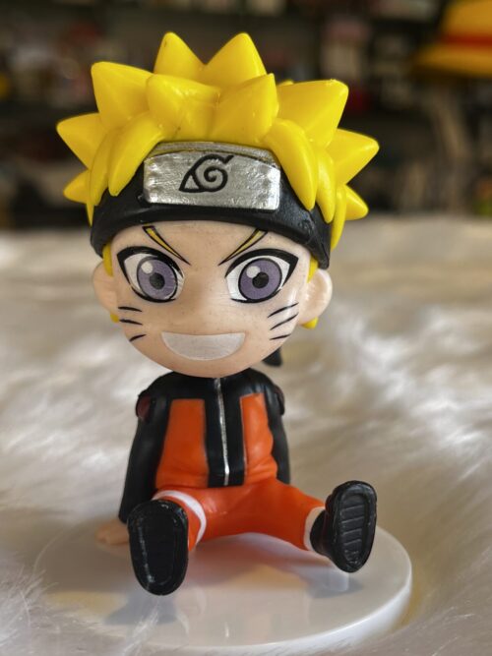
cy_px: 328
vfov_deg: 67.3
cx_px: 246
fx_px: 493
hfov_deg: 53.0
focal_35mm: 26
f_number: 1.6
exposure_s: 1/100
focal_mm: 5.1
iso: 40
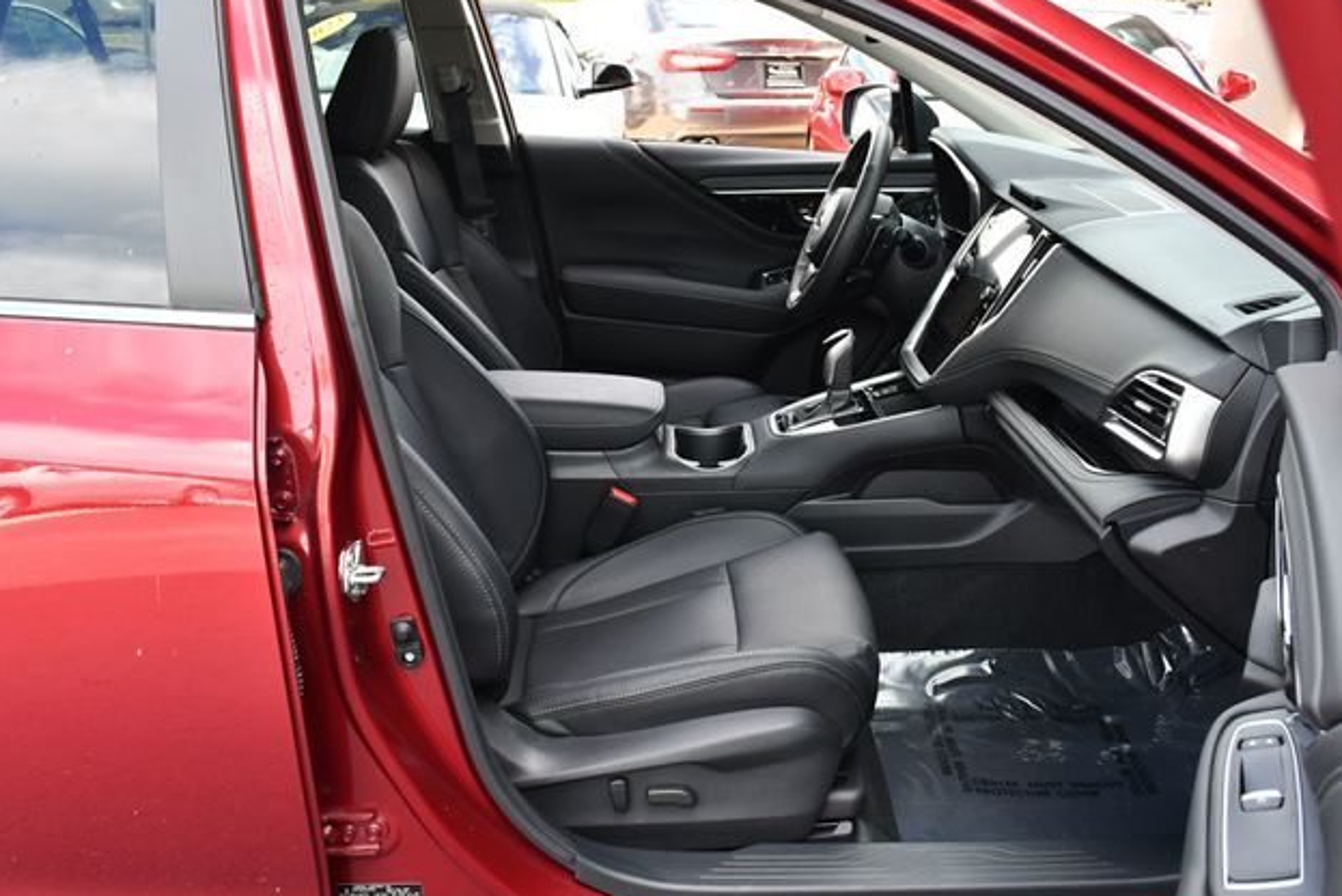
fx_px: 1380
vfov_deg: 36.0
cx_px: 683
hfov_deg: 51.9
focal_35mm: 37
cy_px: 450
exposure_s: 1/250
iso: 400
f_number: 5
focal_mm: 18
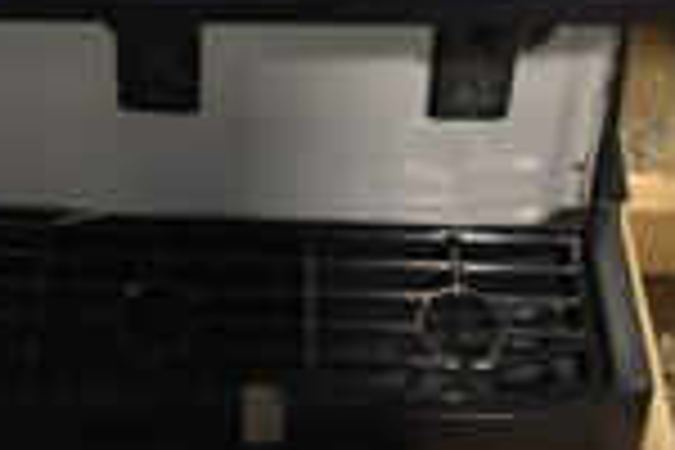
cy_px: -317
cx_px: 225
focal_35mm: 86
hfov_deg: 23.5
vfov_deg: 14.3
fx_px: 1612
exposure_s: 1/30
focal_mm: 18
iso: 360
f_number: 3.5
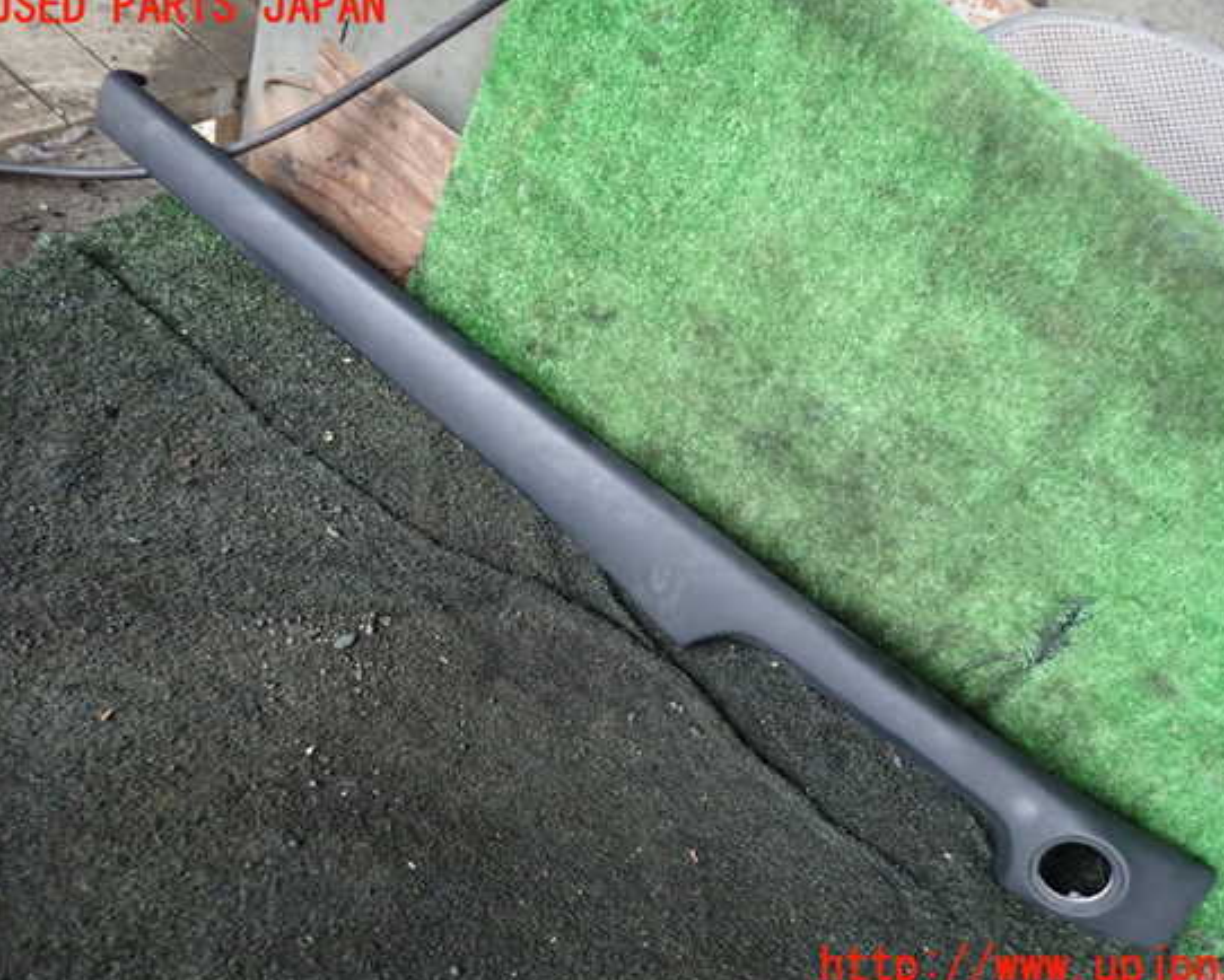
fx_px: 978
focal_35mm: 27
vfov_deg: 53.2
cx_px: 653
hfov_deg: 64.0
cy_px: 488
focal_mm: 4.5
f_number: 2
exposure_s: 1/30
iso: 500
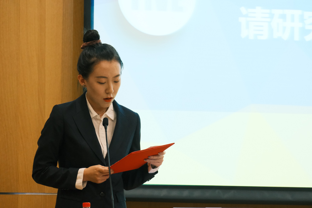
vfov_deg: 5.3
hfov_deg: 8.0
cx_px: 156
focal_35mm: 257
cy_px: 104
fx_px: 2227
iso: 6400
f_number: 6.4
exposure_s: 1/25
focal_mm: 171.6
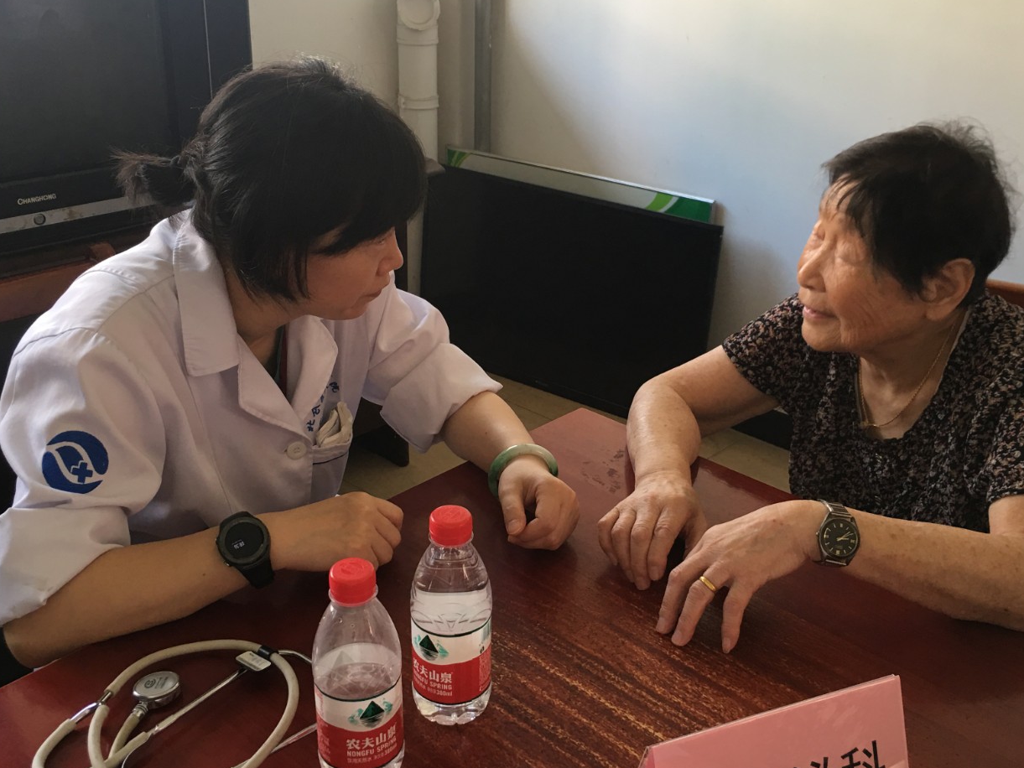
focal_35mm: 38
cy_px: 371
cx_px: 525
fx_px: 1124
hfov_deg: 49.0
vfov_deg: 37.7
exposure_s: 1/17
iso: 32
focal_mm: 4.15
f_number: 2.2
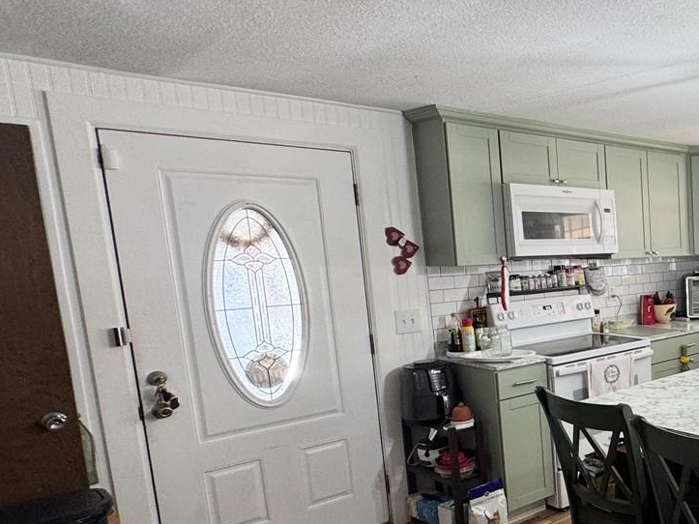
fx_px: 626
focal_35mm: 31
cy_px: 328
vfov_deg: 45.0
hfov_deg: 44.9
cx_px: 761
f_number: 2.2
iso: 125
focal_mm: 2.22
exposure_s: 1/99
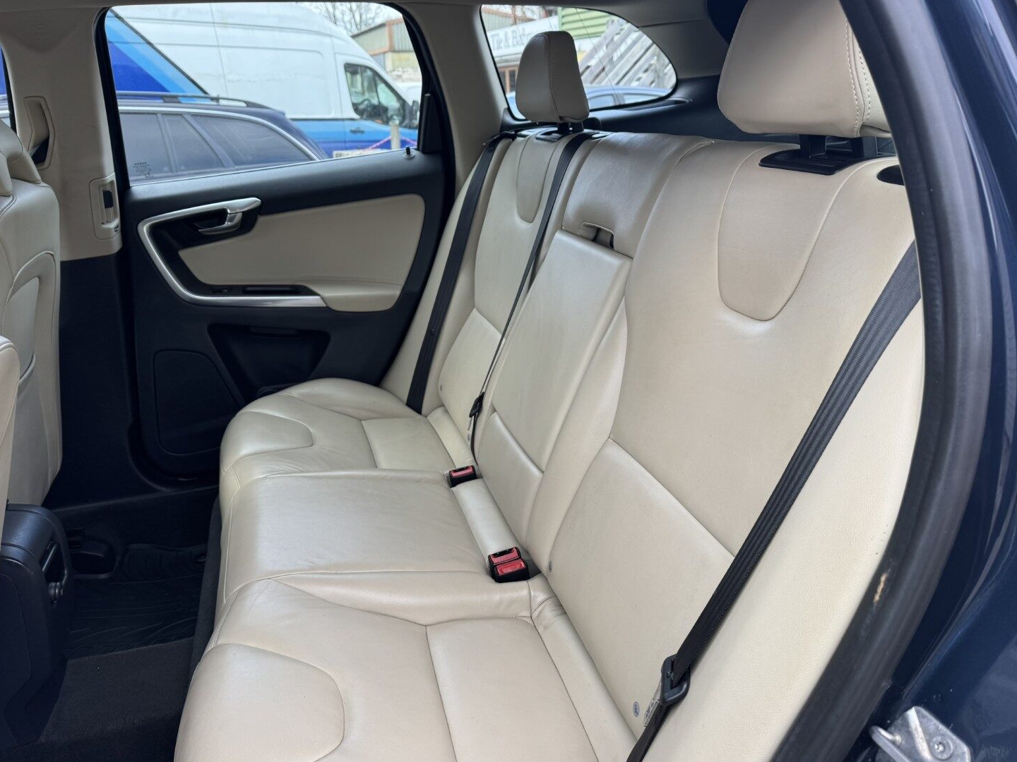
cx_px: 514
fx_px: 734
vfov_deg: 54.9
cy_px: 393
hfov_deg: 69.4
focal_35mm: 25
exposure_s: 1/362
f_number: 1.78
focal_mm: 6.76
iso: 80
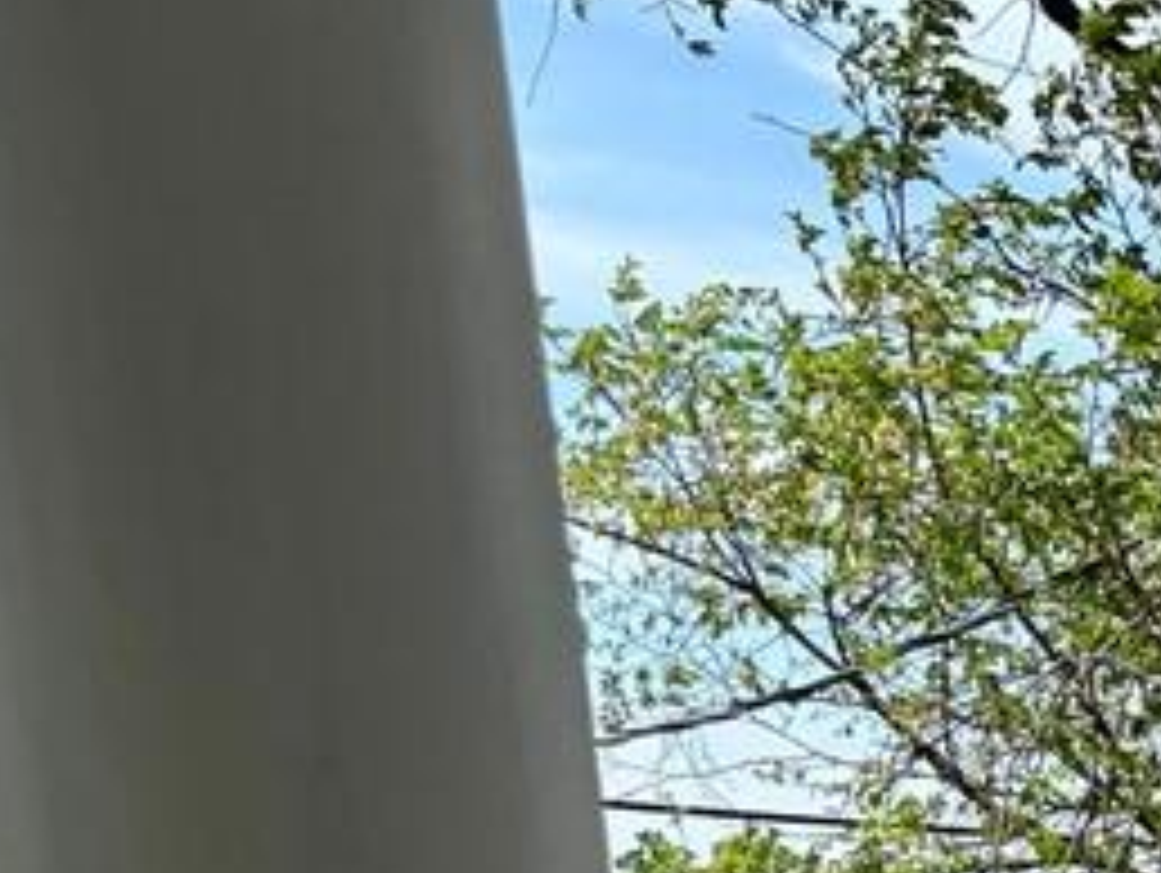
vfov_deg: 12.9
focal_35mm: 103
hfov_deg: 16.1
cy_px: 1620
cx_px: 2106
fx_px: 3458
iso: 50
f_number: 1.6
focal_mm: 5.96
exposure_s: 1/2398
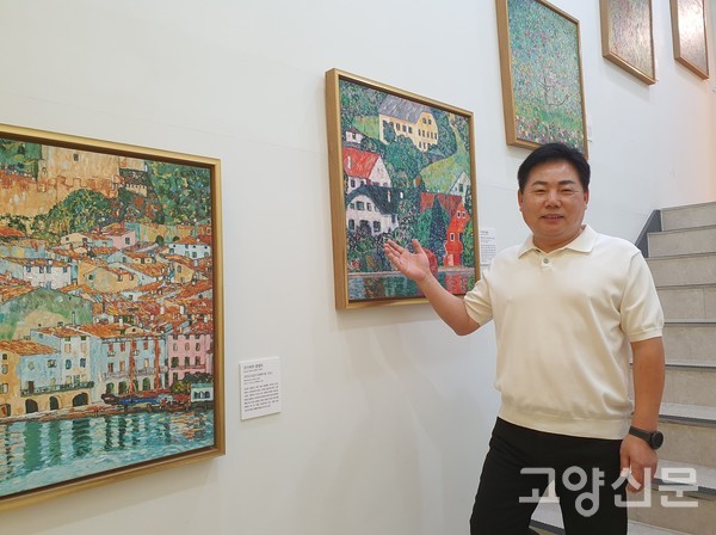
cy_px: 268
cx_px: 358
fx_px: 537
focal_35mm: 26
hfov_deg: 67.4
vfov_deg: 52.9
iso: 200
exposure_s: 1/40
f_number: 2.4
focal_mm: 4.3
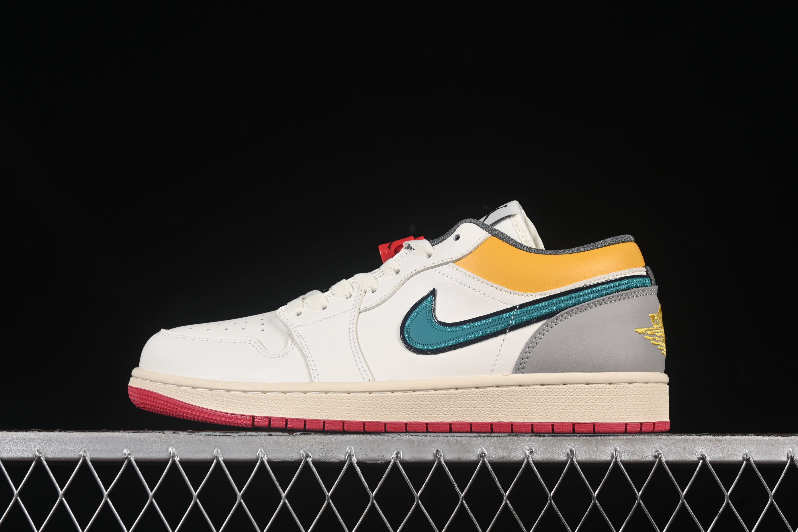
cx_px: 399
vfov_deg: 18.2
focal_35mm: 75
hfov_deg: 27.0
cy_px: 266
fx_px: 1662
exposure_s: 1/80
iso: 160
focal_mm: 50
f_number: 8
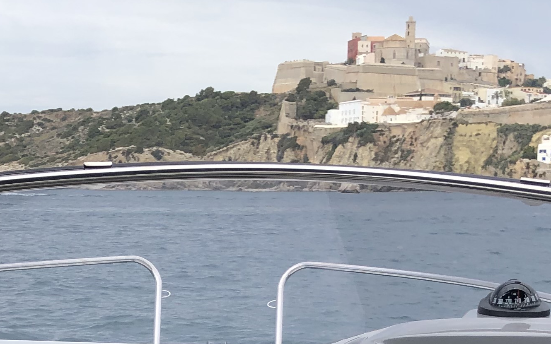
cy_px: 497
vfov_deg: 13.7
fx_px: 1351
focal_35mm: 90
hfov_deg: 23.0
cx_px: 194
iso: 20
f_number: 1.8
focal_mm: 3.99
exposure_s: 1/1412
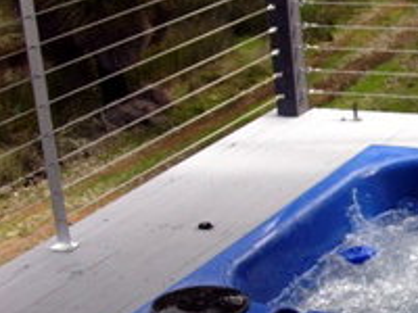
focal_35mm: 108
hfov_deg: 17.4
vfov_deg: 13.7
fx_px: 1304
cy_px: 196
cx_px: 500
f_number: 2.9
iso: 70
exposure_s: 1/256
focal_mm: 6.7
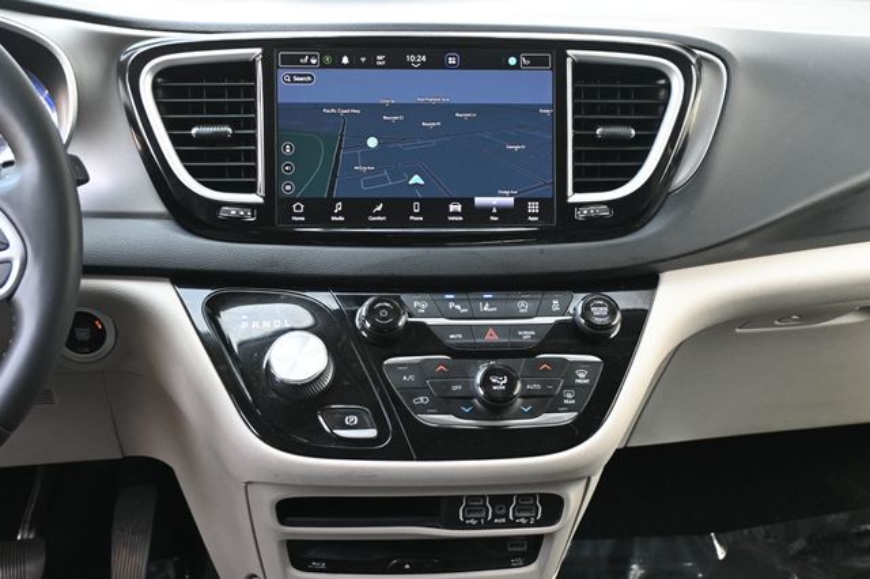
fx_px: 1196
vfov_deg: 27.2
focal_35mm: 50
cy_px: 290
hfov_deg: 40.0
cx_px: 435
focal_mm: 33
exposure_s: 1/125
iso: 1400
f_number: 5
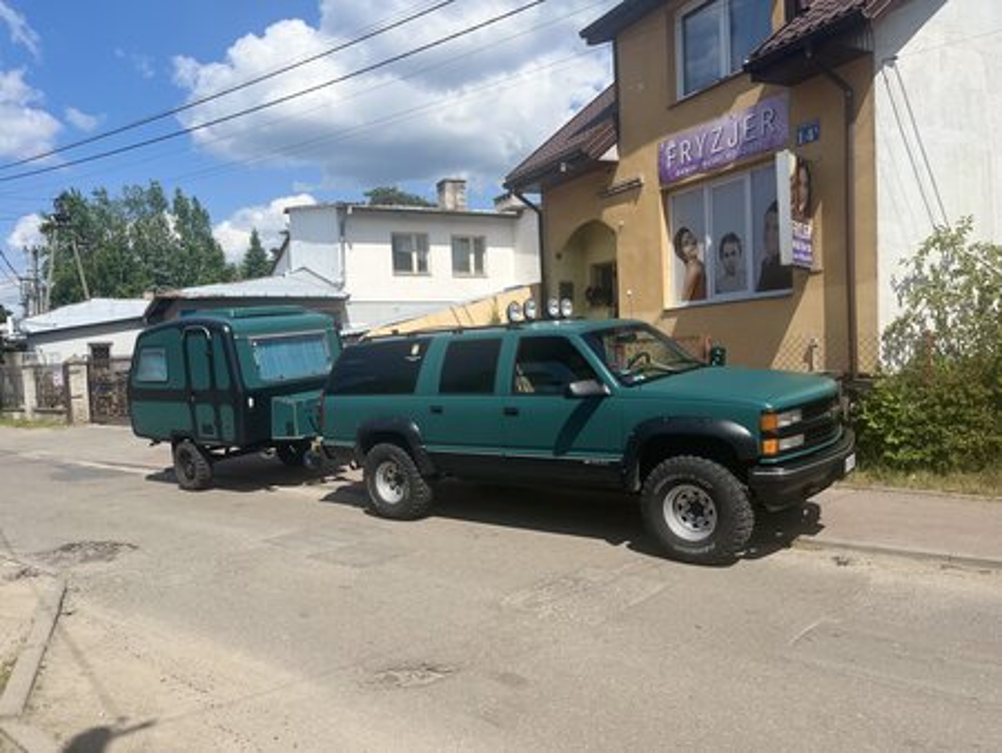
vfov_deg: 53.1
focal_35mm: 26
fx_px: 753
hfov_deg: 67.3
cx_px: 501
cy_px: 376
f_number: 1.6
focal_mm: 5.1
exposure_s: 1/5556
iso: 50
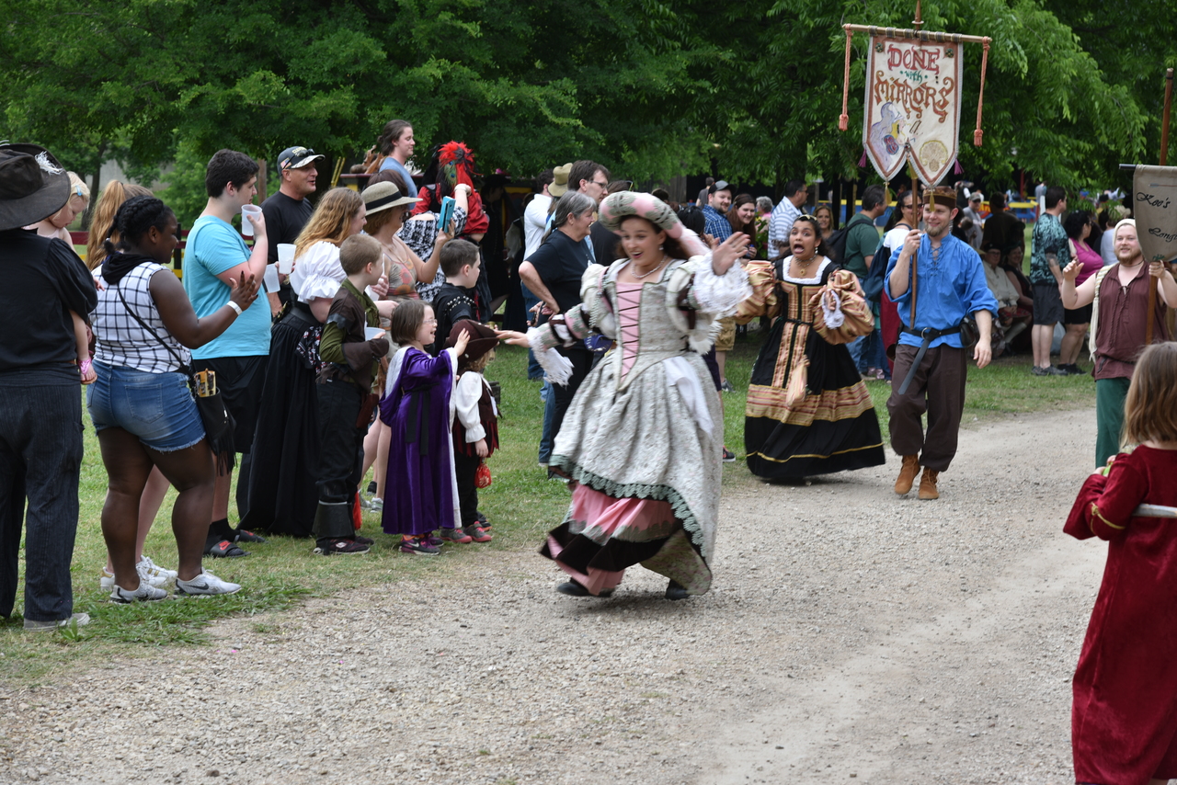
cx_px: 588
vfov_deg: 17.5
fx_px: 2551
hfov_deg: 26.0
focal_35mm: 78
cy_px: 392
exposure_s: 1/160
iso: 100
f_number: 6.3
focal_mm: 78
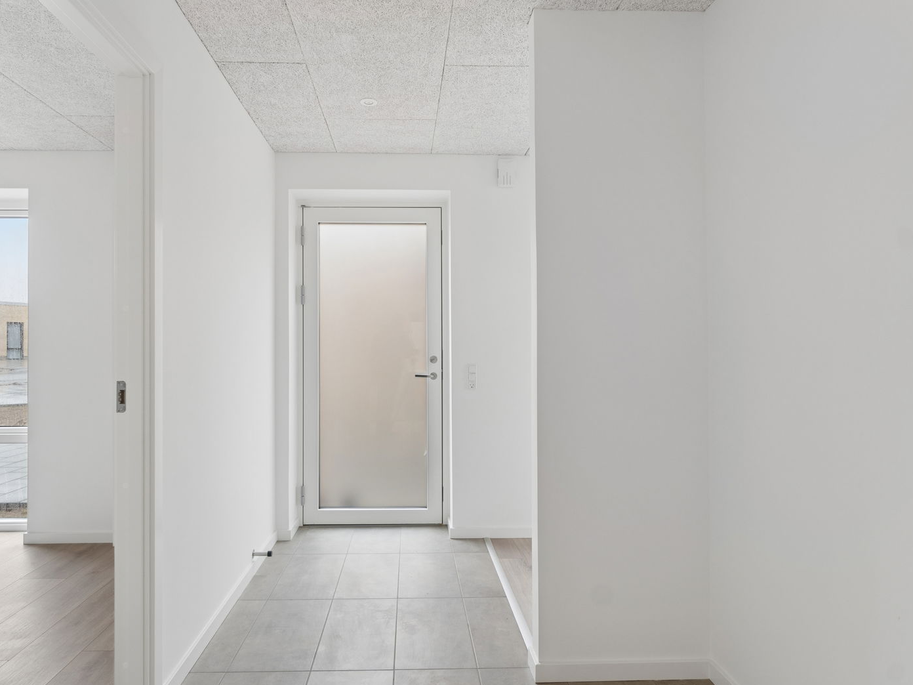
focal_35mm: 22
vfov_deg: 62.1
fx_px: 568
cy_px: 344
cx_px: 439
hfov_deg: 77.5
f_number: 7.1
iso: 400
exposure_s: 1/6
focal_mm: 13
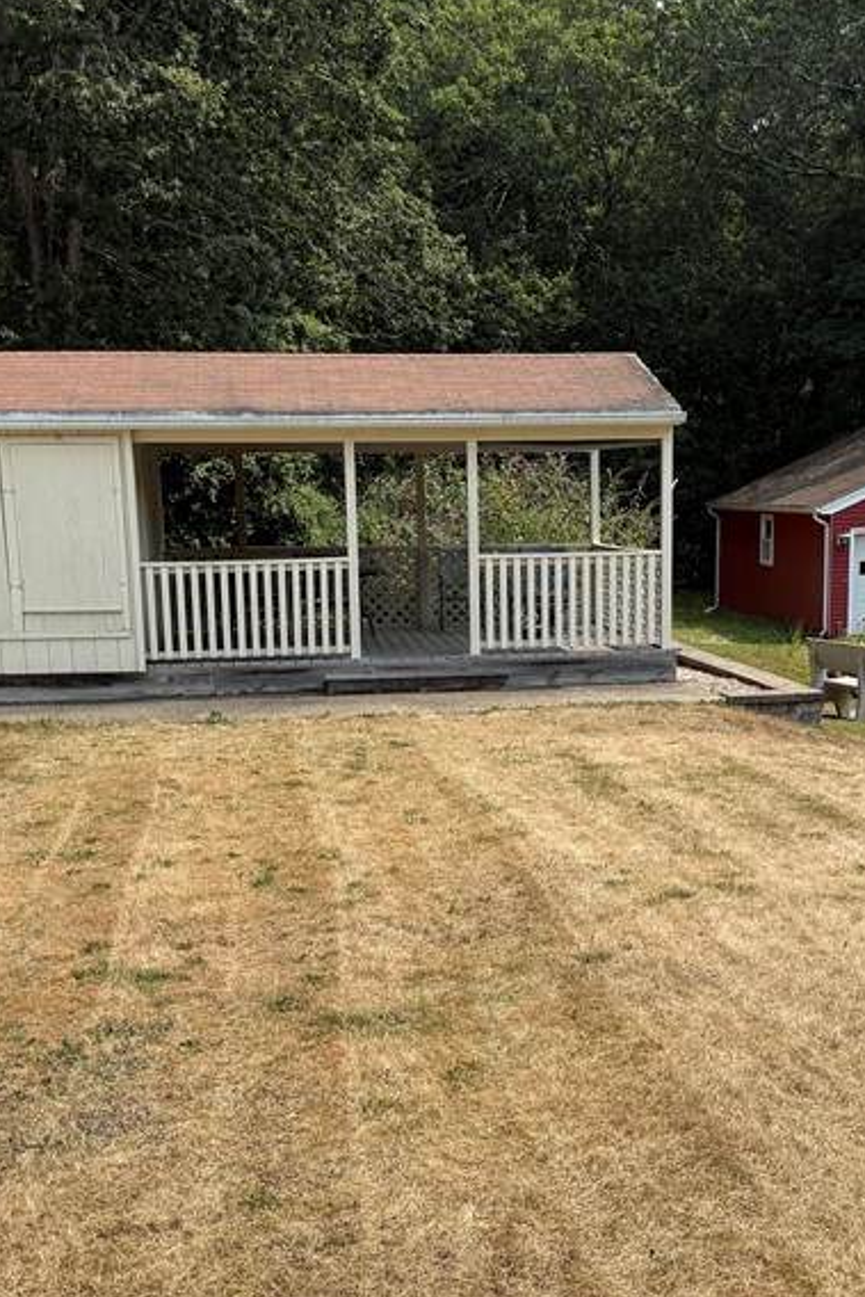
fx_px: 1621
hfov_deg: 29.8
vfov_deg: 43.2
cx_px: 500
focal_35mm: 45
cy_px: 813
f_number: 1.78
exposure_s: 1/3759
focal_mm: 6.76
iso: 80
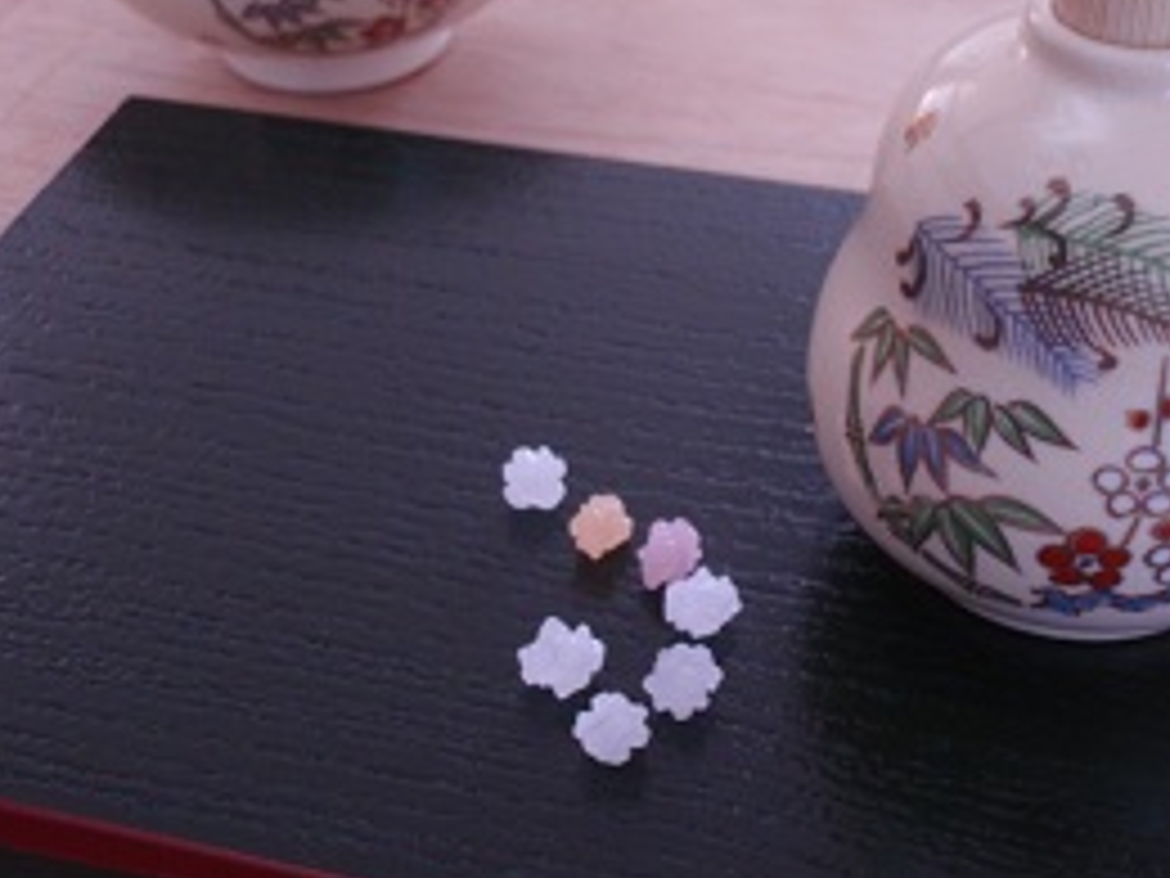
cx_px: 662
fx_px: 1994
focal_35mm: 59
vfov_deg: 24.7
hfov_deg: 32.7
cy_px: 329
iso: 200
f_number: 3.9
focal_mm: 7.25
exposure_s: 1/40
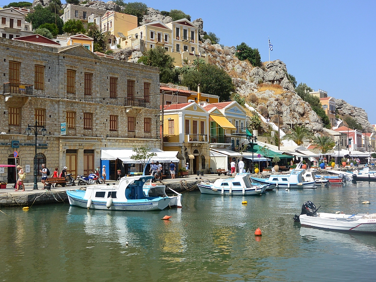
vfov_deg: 35.1
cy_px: 139
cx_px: 190
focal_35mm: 41
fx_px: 445
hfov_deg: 45.8
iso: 160
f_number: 5
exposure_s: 1/1000
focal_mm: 14
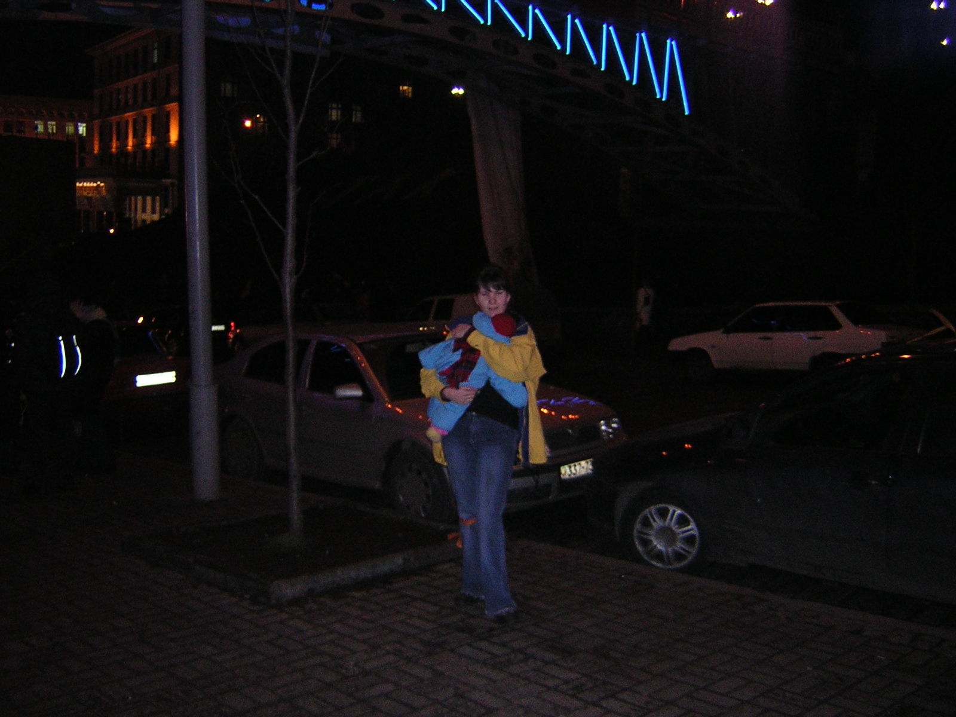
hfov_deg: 51.4
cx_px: 478
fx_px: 994
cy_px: 358
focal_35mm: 36
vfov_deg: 39.7
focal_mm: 4.7
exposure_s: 1/60.1
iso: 400
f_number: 2.6
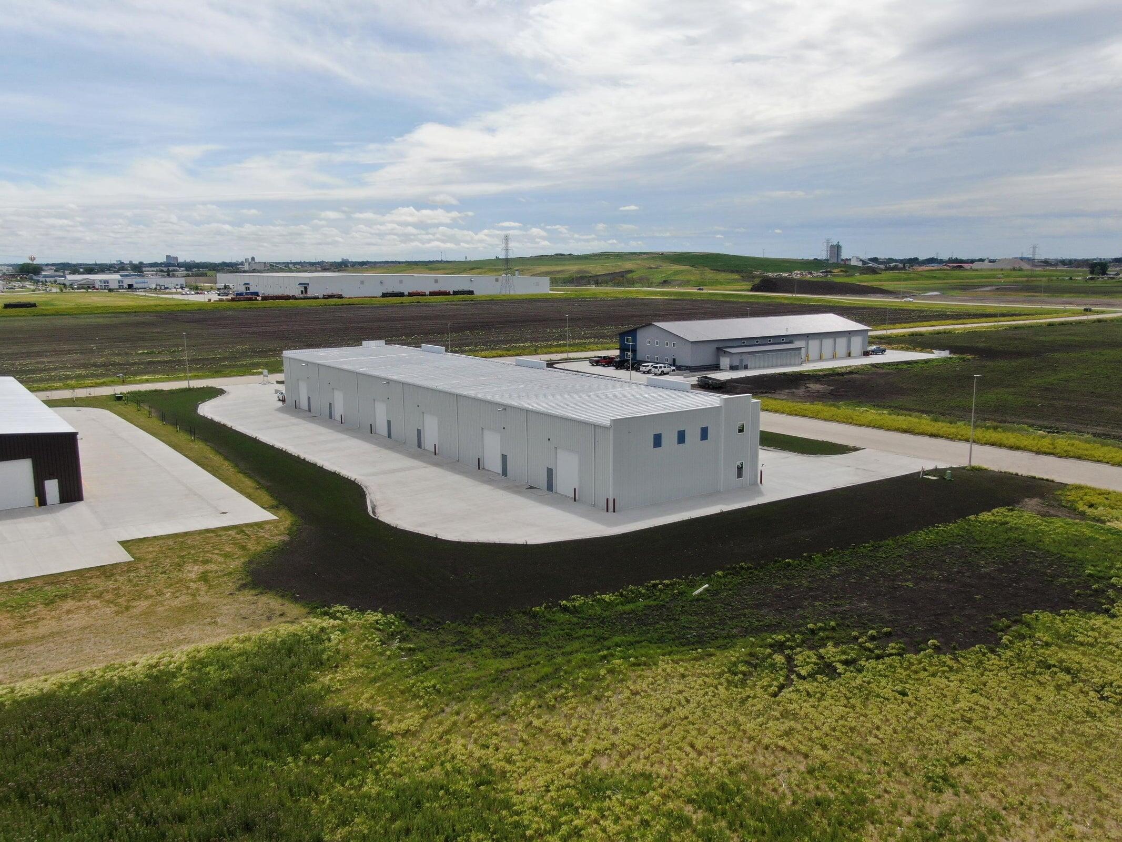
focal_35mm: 30
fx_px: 972
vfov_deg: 46.8
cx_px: 561
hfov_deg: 60.0
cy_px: 421
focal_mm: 5.22
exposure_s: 1/1600
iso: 100
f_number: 3.1
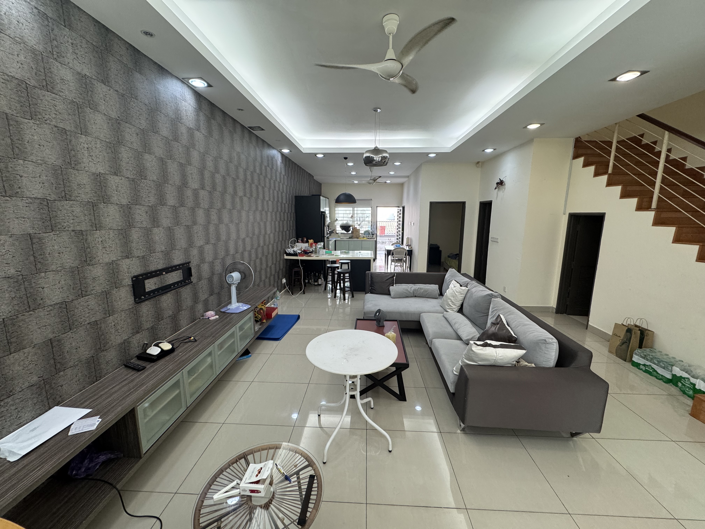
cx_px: 352
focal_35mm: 14
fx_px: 285
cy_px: 264
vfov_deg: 85.7
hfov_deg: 102.1
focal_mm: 2.22
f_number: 2.2
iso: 250
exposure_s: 1/100
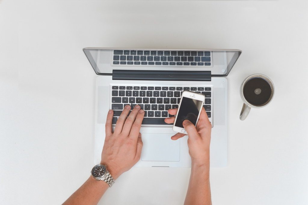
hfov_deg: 39.6
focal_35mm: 50
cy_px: 102
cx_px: 154
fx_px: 428
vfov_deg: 27.0
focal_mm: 50
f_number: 4
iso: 200
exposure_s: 1/800
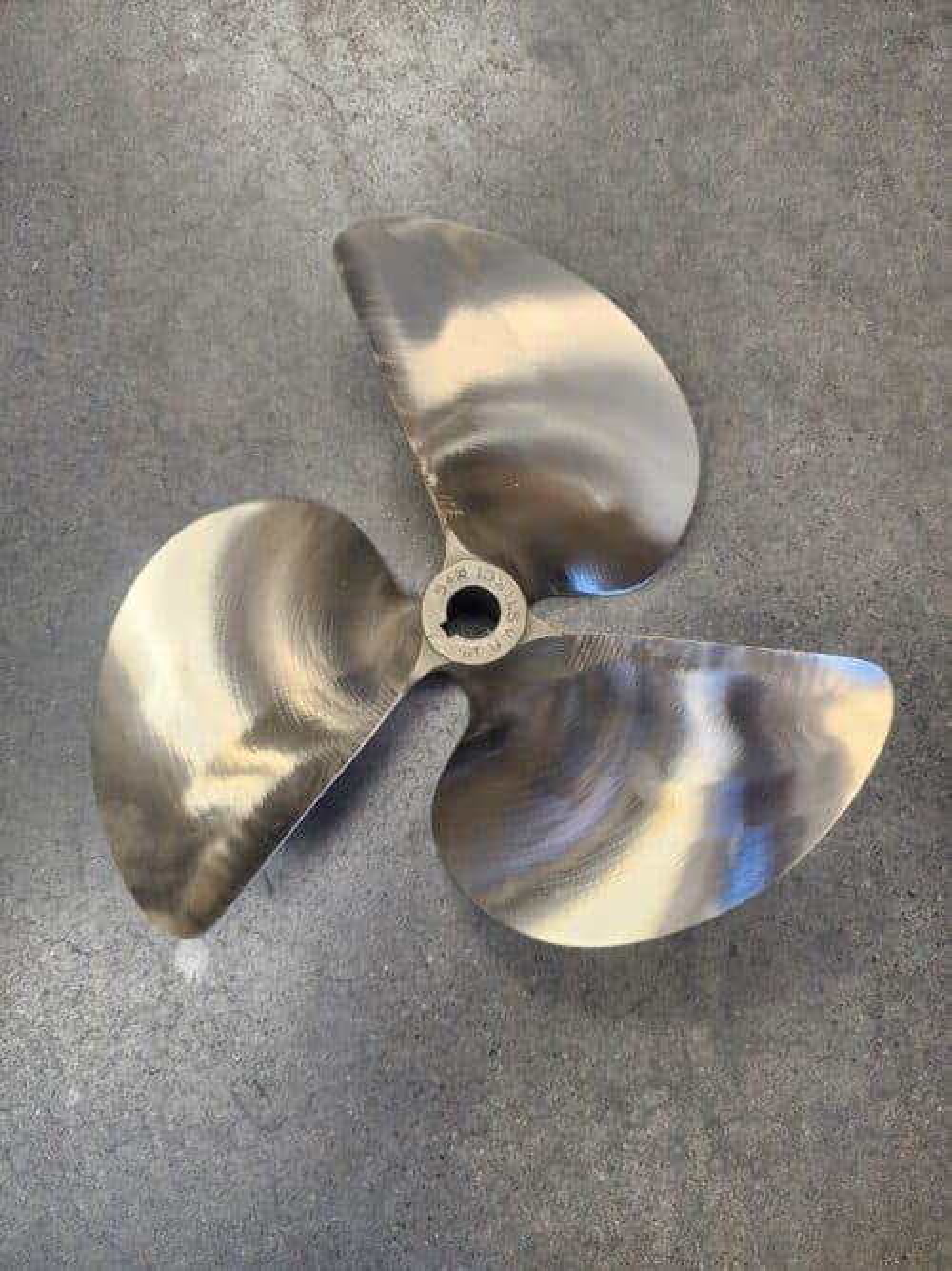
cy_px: 636
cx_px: 476
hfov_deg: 58.9
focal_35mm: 23
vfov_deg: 73.9
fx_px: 844
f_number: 1.8
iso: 250
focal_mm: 6.4
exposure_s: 1/120
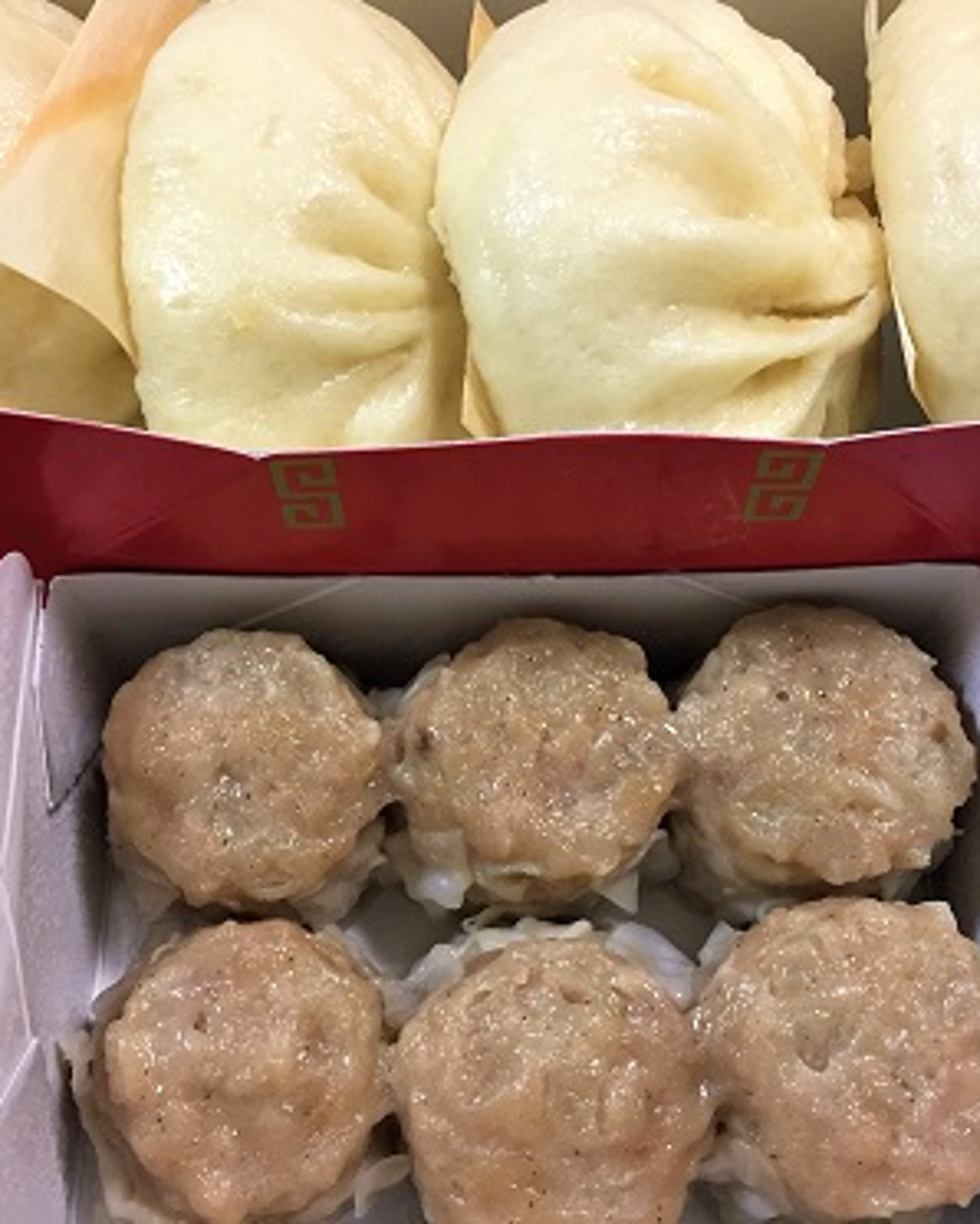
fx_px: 1377
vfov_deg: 47.9
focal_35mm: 38
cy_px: 610
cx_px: 513
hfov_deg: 39.2
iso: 125
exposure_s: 1/30
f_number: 2.2
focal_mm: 4.15
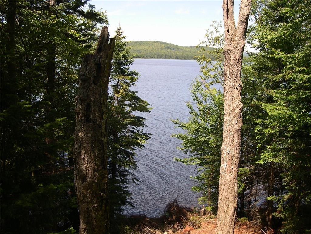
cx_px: 156
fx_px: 341
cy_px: 117
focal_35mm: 38
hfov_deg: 49.0
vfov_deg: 37.7
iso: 100
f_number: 2.8
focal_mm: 8
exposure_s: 1/554
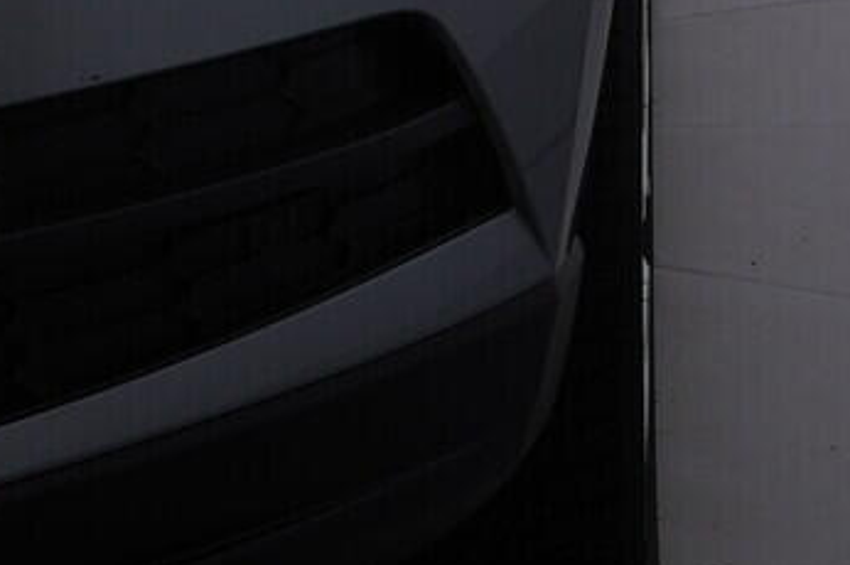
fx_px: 3538
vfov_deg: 9.0
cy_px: -206
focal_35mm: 150
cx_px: 1027
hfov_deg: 13.3
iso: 125
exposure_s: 1/160
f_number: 5.6
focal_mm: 24
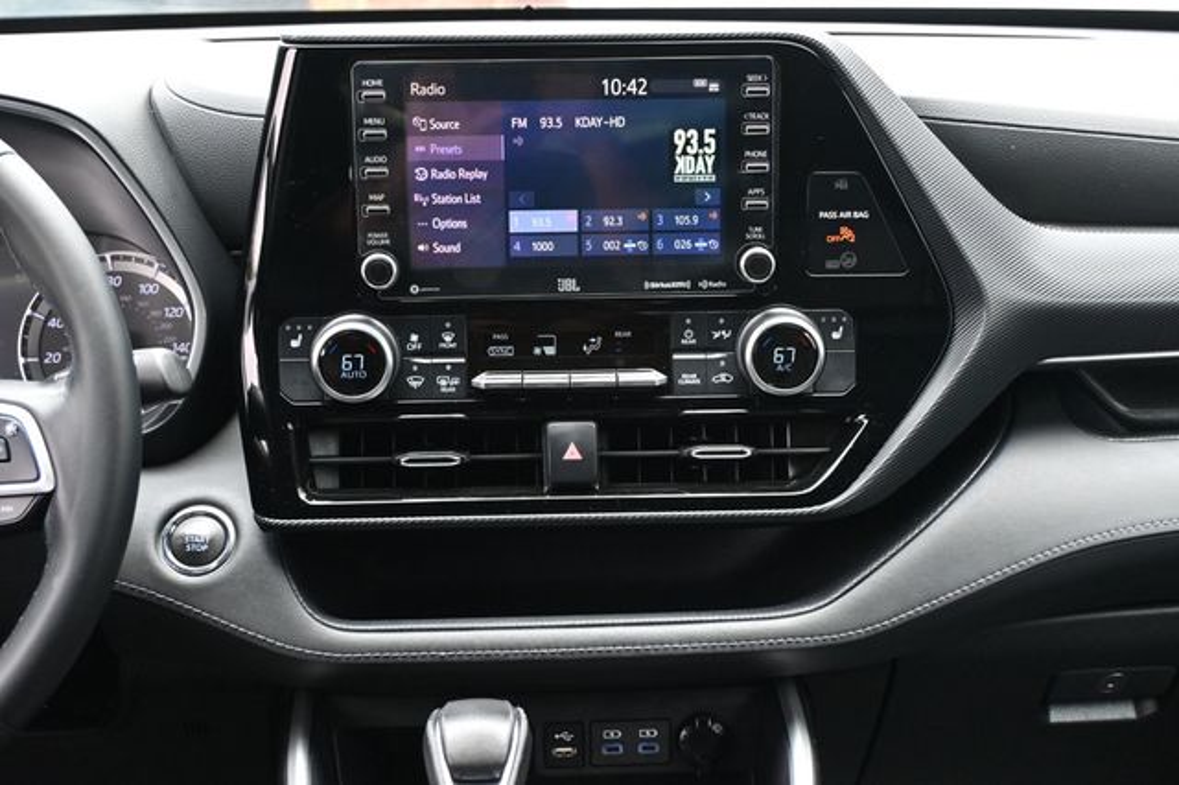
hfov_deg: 40.0
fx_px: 1620
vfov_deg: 27.2
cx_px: 590
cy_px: 392
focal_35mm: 50
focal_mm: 33
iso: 1600
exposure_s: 1/125
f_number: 5
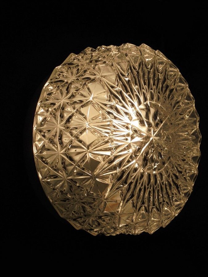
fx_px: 449
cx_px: 104
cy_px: 138
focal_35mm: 56
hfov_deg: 26.1
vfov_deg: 34.3
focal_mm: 10.1
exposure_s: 1/250
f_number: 5.2
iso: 100
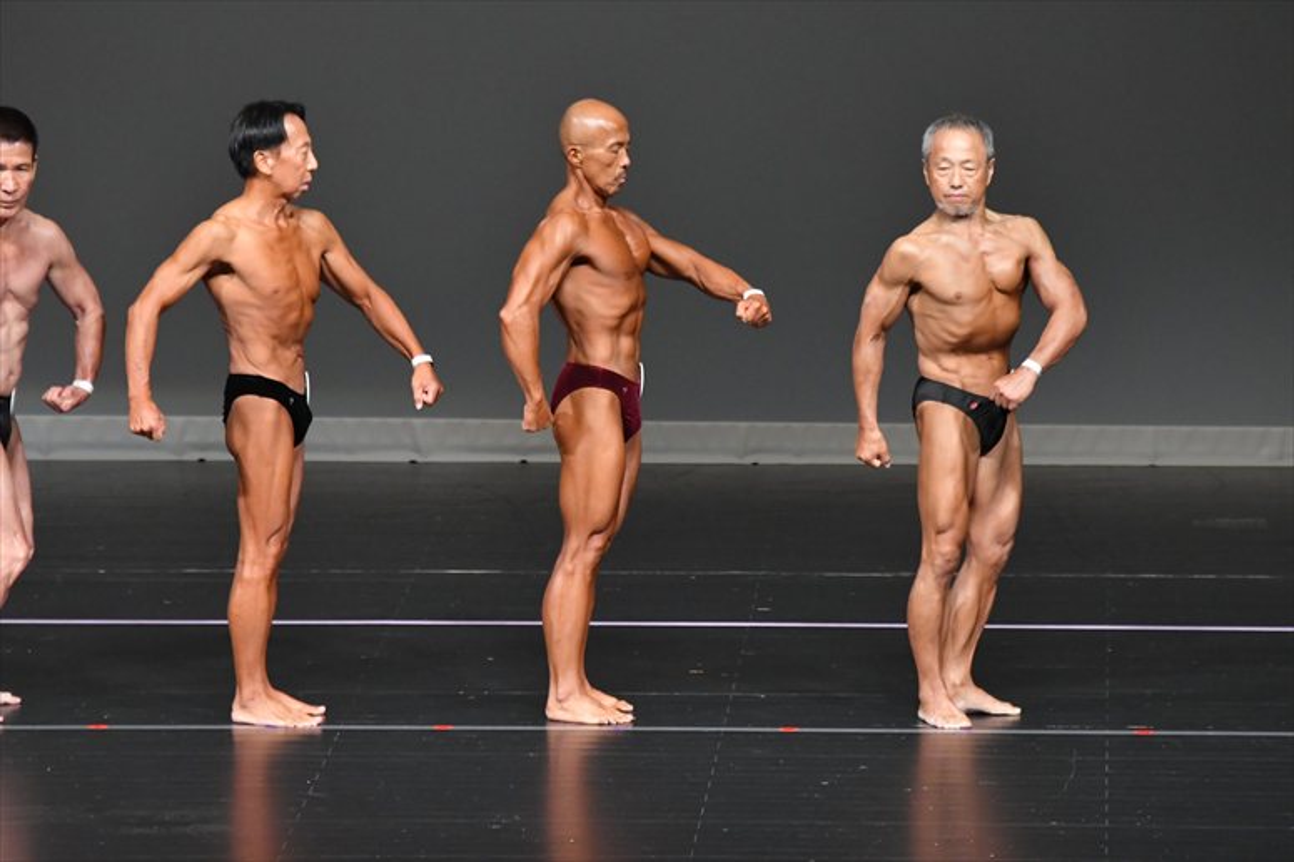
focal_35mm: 315
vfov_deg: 4.4
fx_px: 11317
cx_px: 647
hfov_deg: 6.5
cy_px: 431
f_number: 5.6
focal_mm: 210
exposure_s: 1/400
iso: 4000
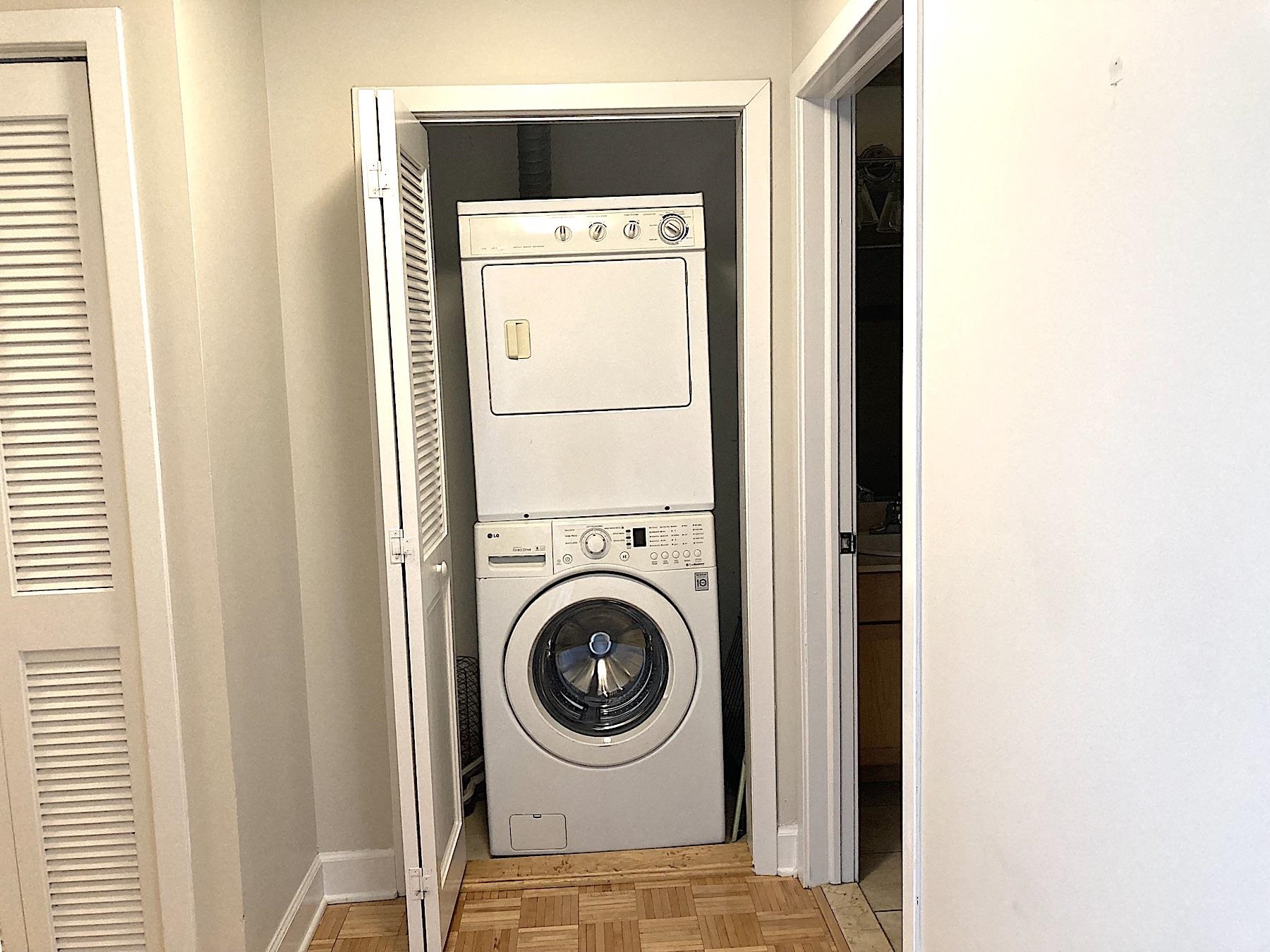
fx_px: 1027
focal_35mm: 28
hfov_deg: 63.4
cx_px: 635
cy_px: 476
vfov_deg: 49.7
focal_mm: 3.99
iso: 200
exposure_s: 1/60
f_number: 1.8
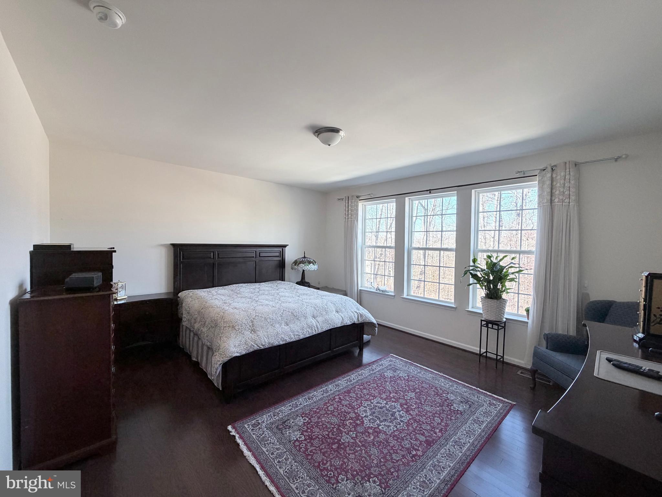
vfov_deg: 85.7
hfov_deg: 102.1
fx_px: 268
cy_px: 248
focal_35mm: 14
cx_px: 331
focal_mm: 2.22
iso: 200
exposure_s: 1/121
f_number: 2.2
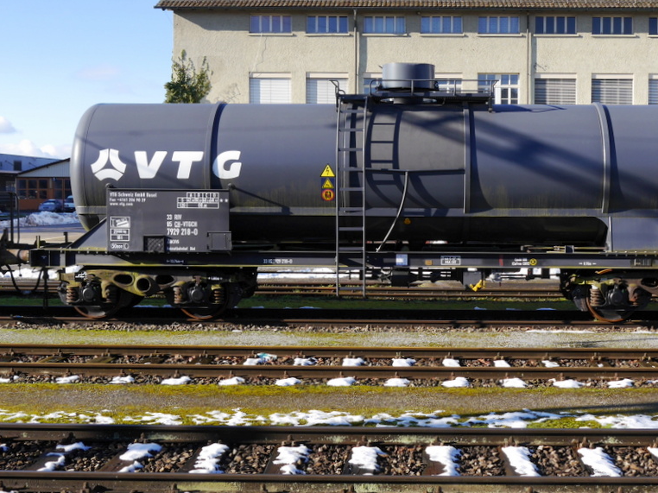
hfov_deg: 36.6
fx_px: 988
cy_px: 221
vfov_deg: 28.0
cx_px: 414
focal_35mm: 52
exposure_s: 1/250
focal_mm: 18
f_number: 7.1
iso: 160
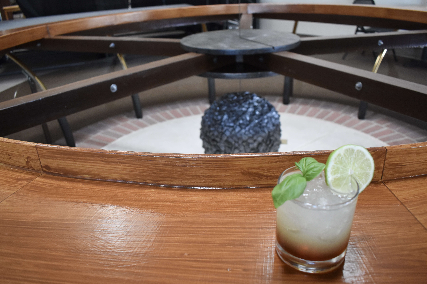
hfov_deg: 67.4
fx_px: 320
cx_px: 214
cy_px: 142
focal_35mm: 27
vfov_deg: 47.9
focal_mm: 18
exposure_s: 1/60
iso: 1600
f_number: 3.5
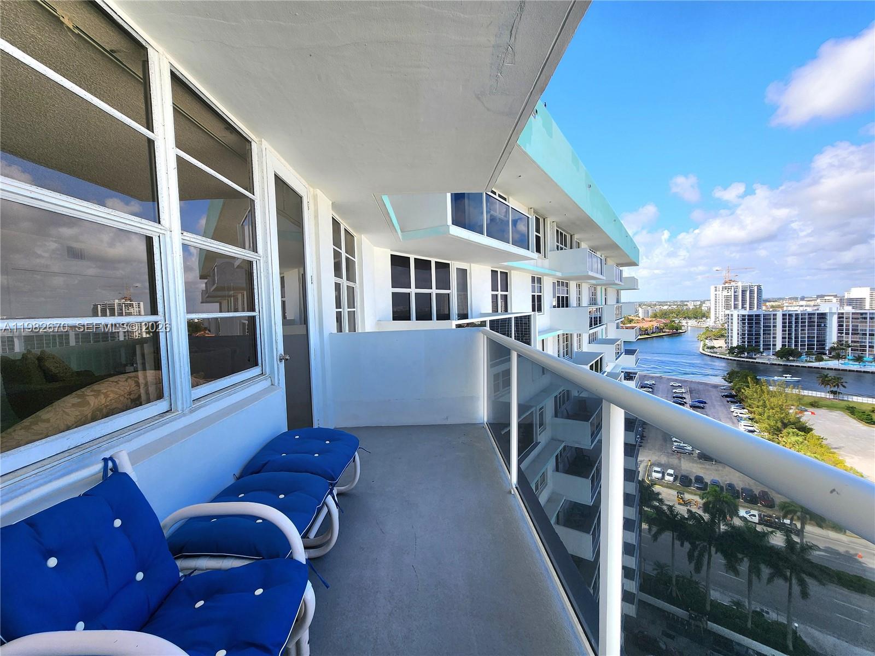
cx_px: 438
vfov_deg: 89.9
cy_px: 328
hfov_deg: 106.2
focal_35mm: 13
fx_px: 329
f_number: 2.2
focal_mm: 2.2
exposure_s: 1/1250
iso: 50
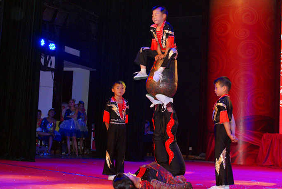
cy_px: 81
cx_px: 161
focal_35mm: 69
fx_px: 541
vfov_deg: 19.8
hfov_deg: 29.2
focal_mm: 40
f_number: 5.6
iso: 800
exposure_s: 1/60
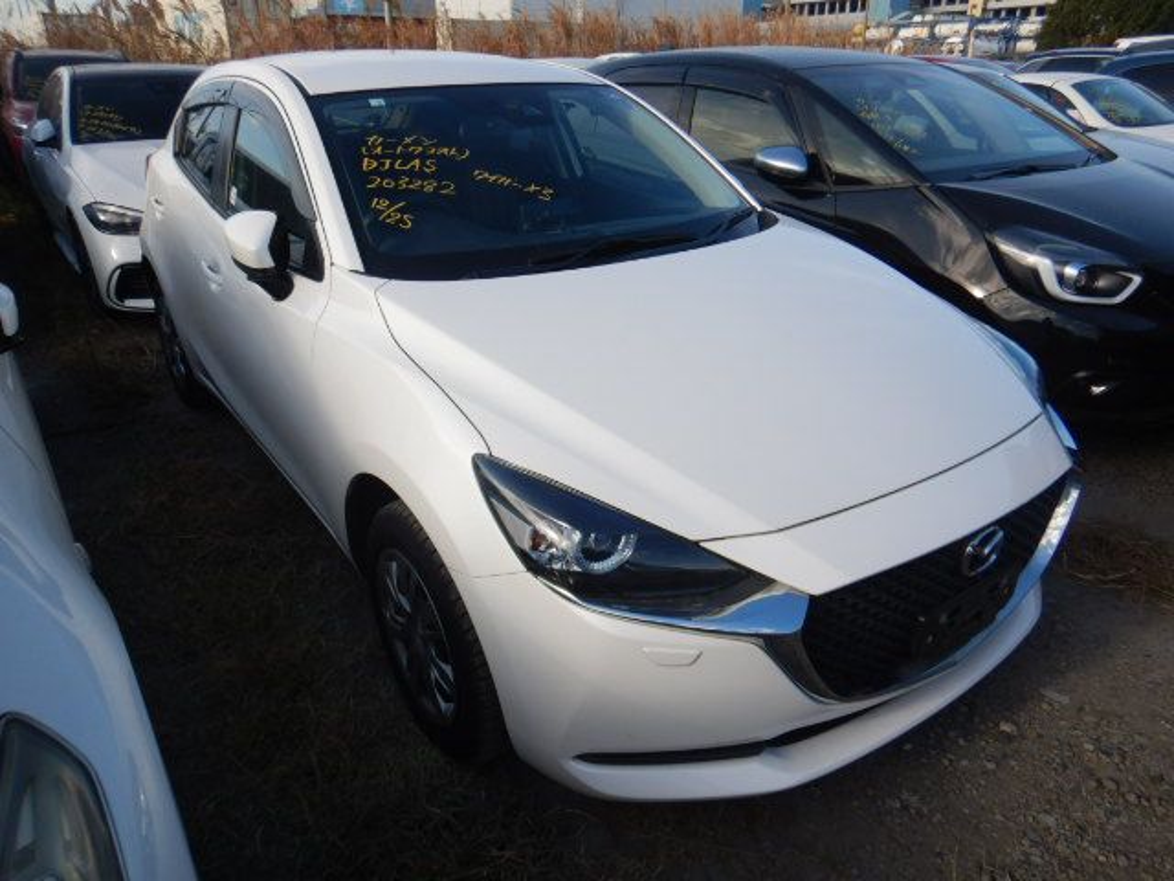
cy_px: 440
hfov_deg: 71.6
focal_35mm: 24
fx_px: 814
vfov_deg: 56.8
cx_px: 587
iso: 125
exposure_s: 1/1250
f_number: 2.8
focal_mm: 4.3
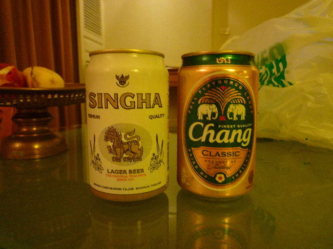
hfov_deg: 69.4
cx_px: 166
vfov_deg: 54.8
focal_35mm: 25
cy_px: 124
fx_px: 240
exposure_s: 1/8
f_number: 2.8
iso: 400
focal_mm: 4.4
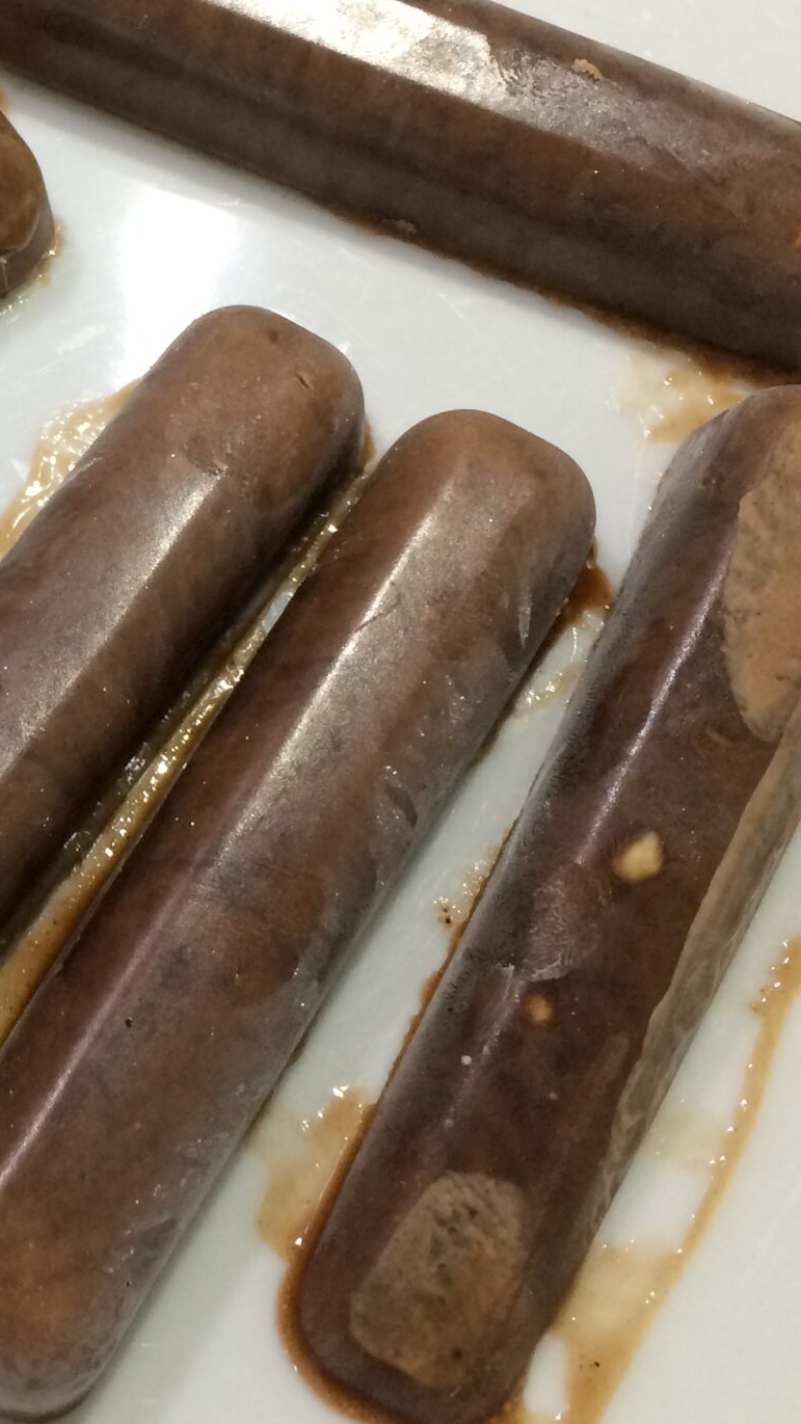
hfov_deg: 19.1
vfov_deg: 35.4
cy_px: 590
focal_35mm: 59
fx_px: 2228
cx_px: -186
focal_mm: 4.15
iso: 125
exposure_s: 1/33
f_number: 2.2
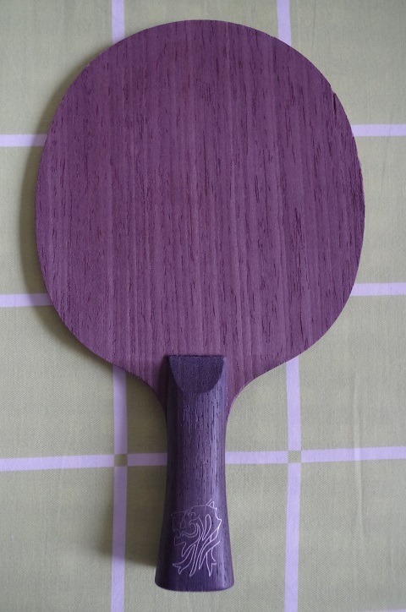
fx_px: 621
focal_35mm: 37
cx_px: 203
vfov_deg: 52.5
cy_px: 306
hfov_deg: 36.2
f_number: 5
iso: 3200
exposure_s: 1/60
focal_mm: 24.38
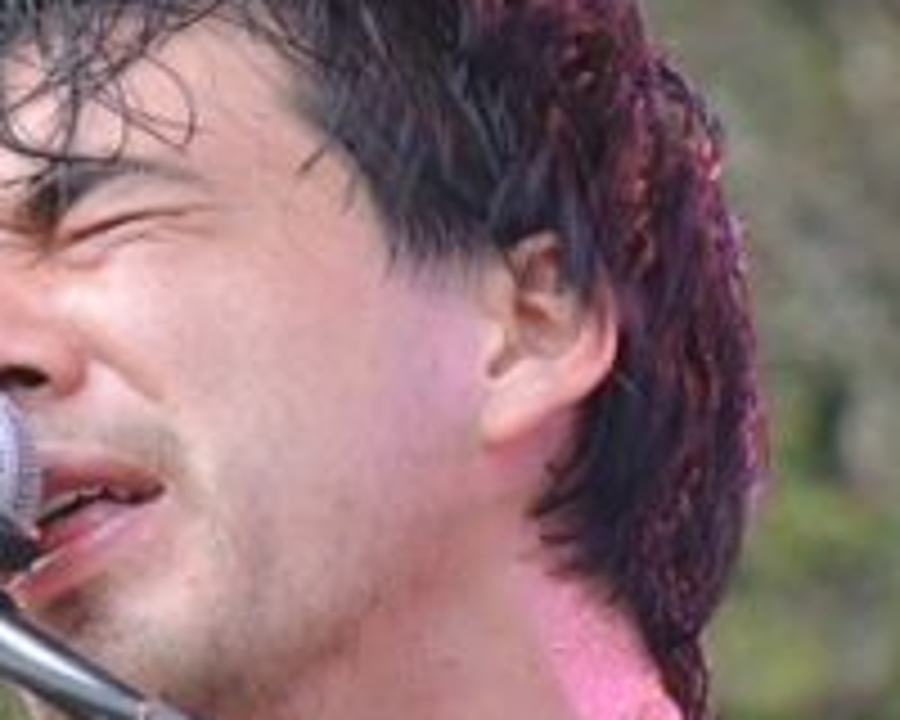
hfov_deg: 1.0
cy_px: 360
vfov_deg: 0.8
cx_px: 155
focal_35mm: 1952
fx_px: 51994
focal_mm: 133.7
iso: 800
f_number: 5.1
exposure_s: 1/500
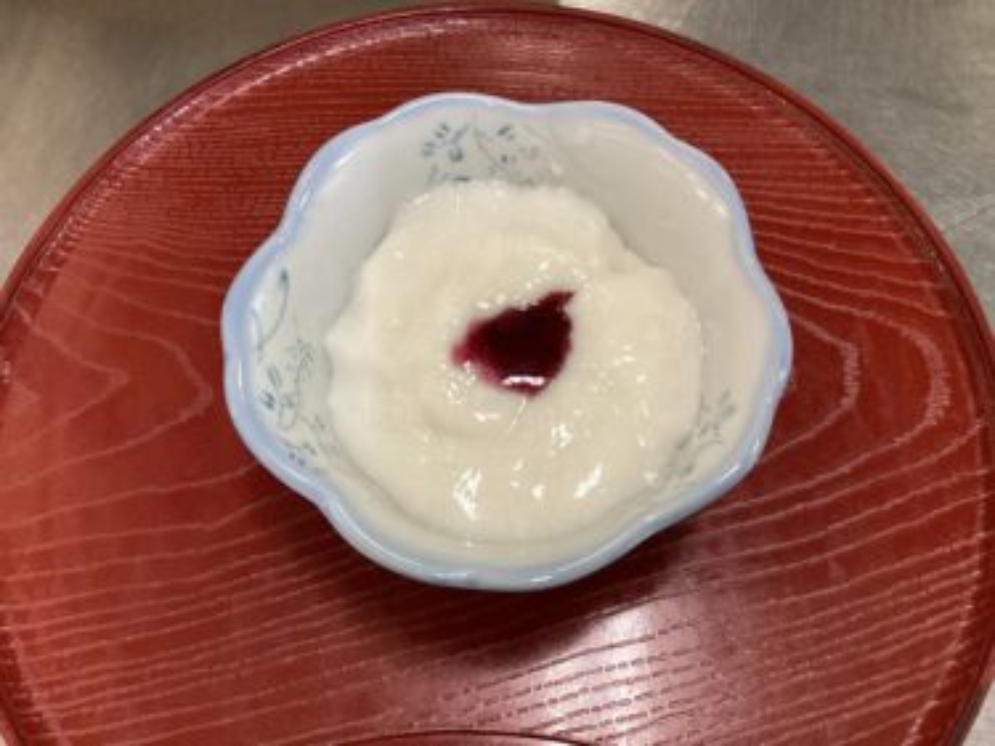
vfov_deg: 45.4
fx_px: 891
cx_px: 498
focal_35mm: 31
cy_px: 373
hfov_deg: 58.4
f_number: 2.4
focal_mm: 3.3
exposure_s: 1/60
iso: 200
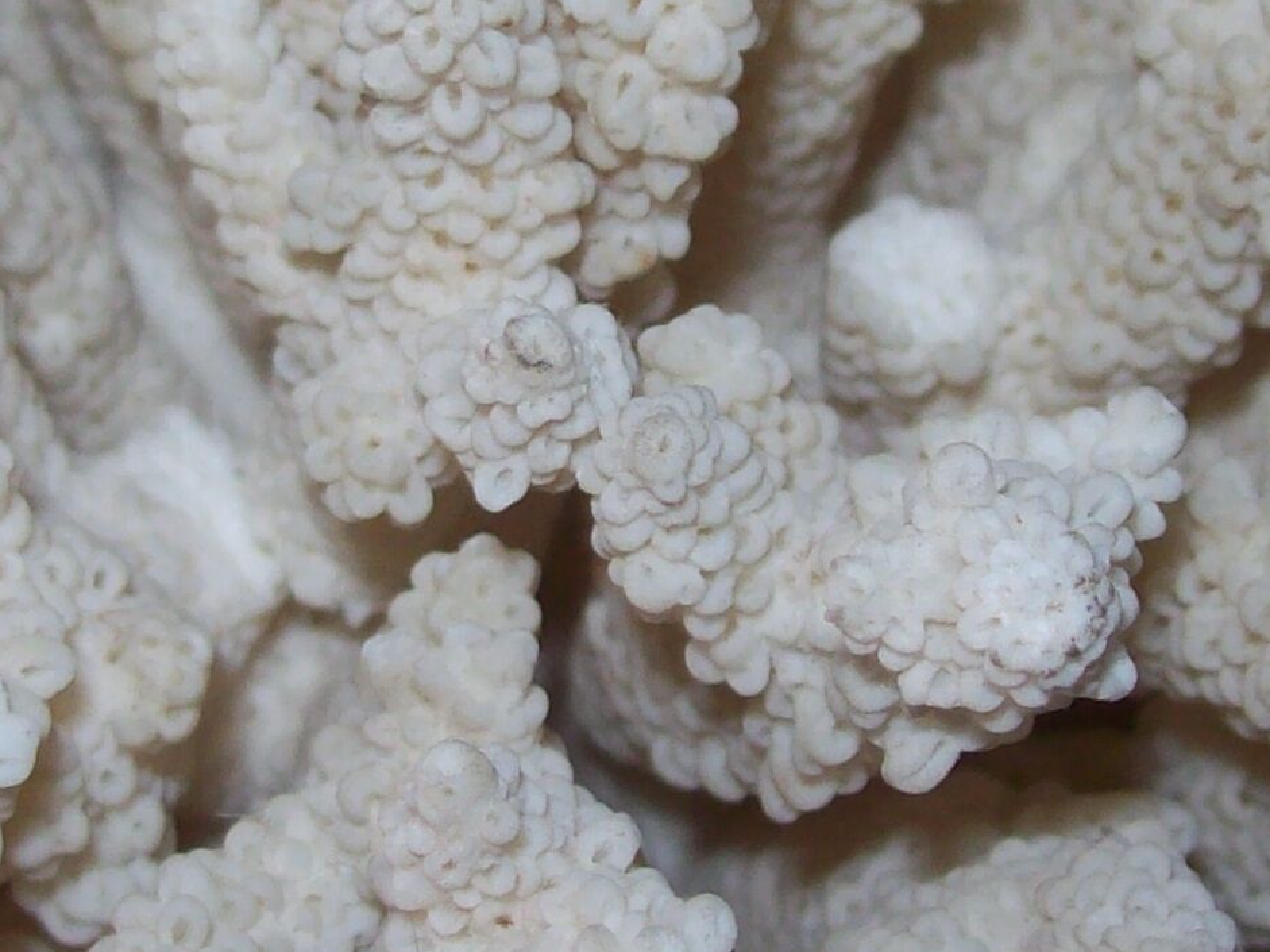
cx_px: 445
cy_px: 309
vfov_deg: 13.6
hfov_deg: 18.0
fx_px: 3997
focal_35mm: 109
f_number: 2.7
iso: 80
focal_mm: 6
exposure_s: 1/64
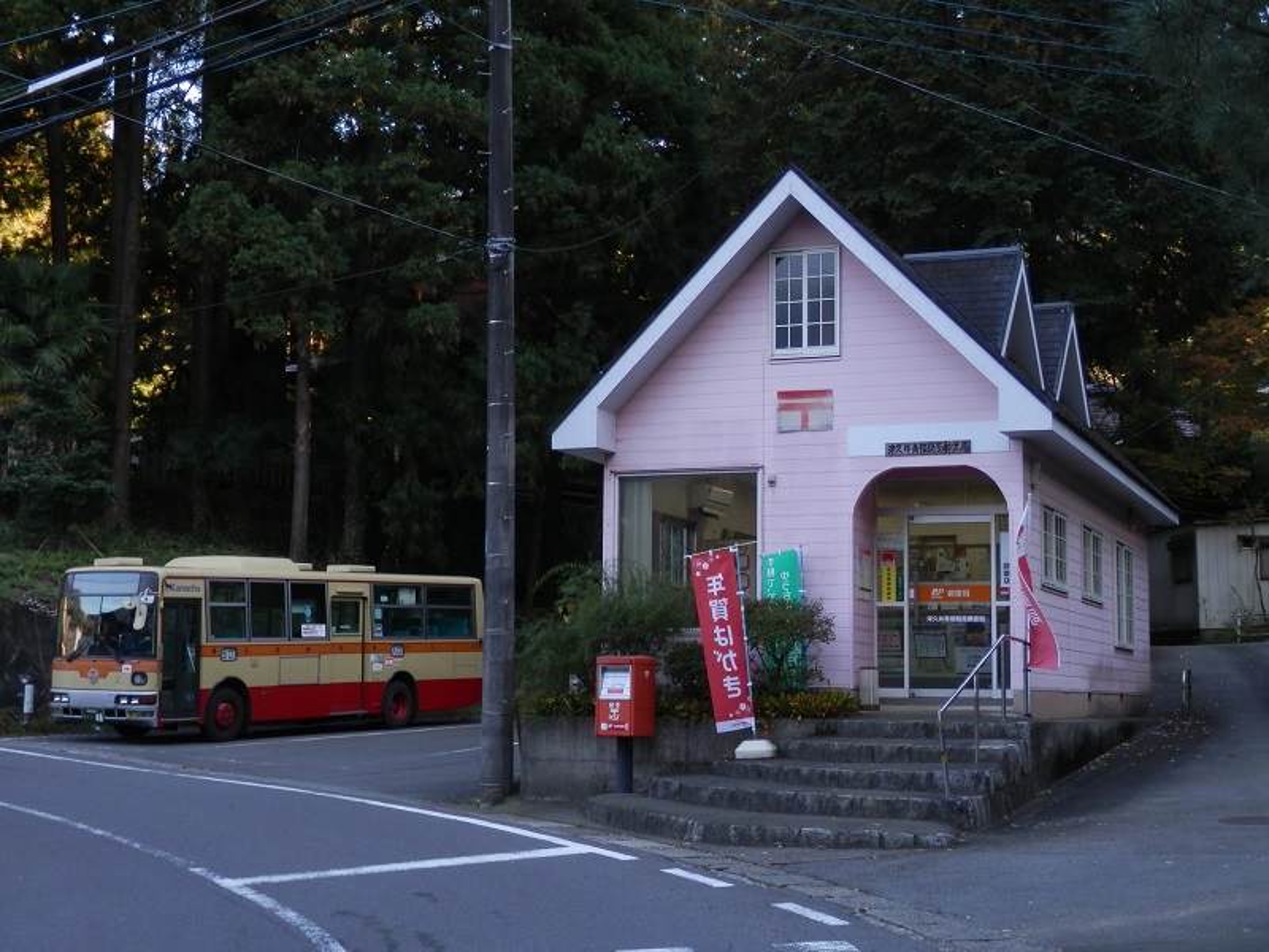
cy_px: 476
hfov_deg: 38.9
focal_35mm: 49
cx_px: 634
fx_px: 1796
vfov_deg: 29.7
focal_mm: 8.9
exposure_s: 1/100
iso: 125
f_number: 4
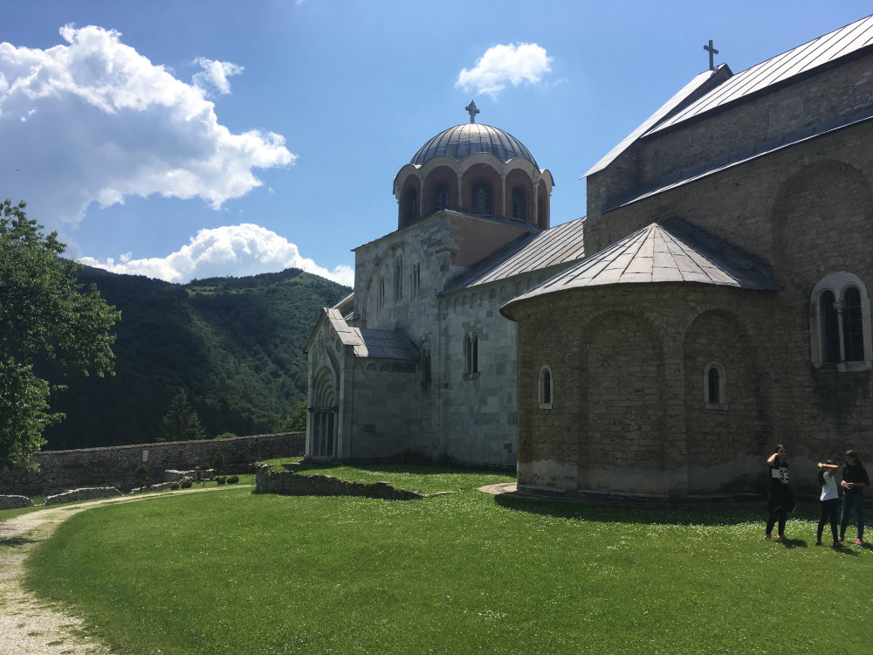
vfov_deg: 48.2
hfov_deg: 61.7
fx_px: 731
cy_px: 328
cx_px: 436
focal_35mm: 29
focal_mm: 4.15
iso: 25
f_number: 2.2
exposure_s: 1/2747
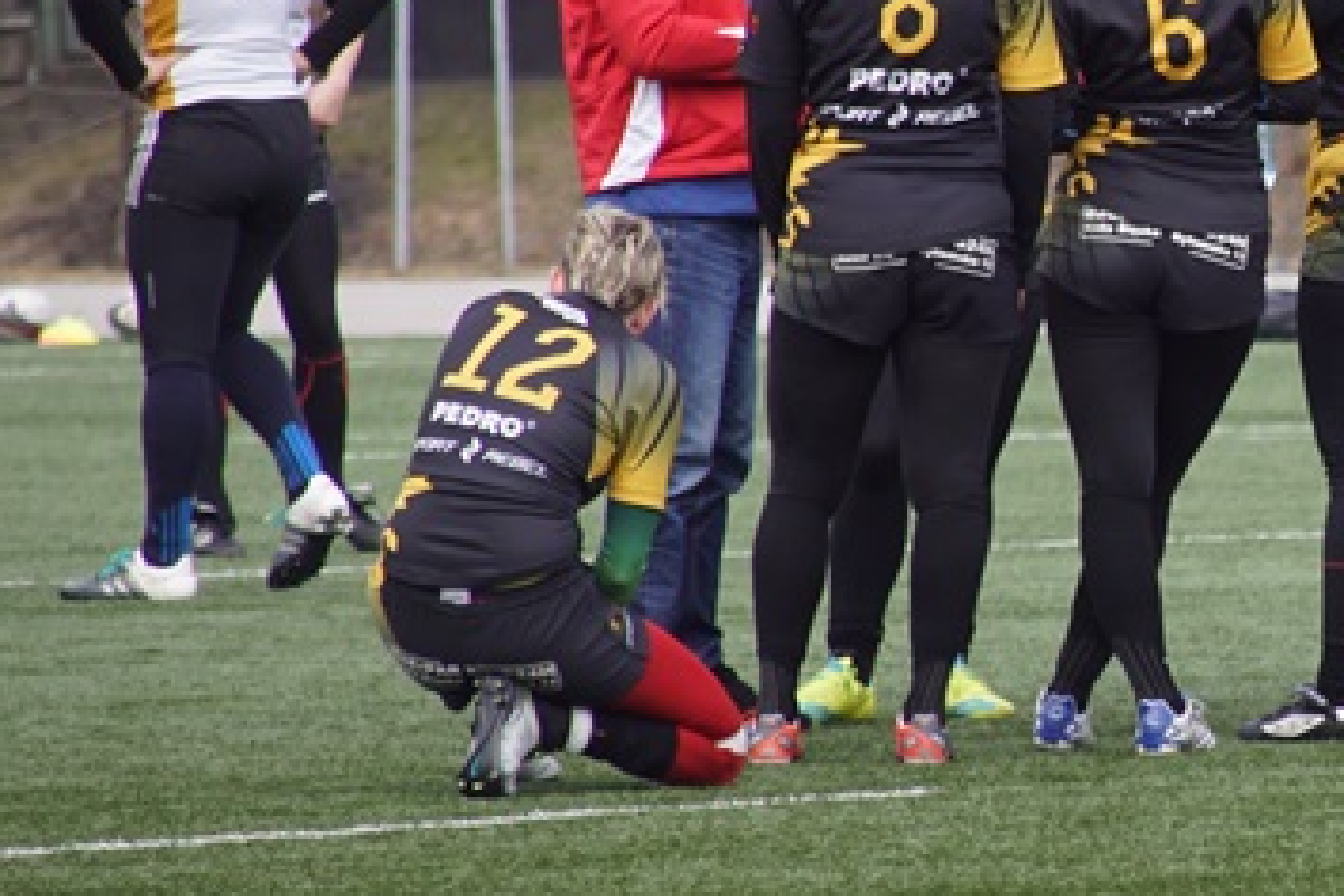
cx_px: 1390
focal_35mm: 847
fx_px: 31619
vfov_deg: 1.6
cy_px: 336
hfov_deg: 2.4
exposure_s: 1/320
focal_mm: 200
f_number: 6.3
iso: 250
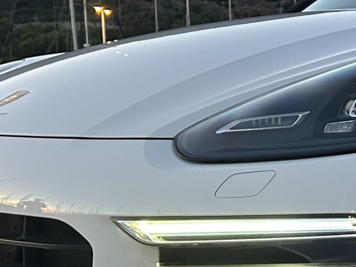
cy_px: 177
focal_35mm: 89
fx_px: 915
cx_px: 420
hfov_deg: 20.7
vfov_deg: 16.6
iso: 400
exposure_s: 1/60
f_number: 1.5
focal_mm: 5.7
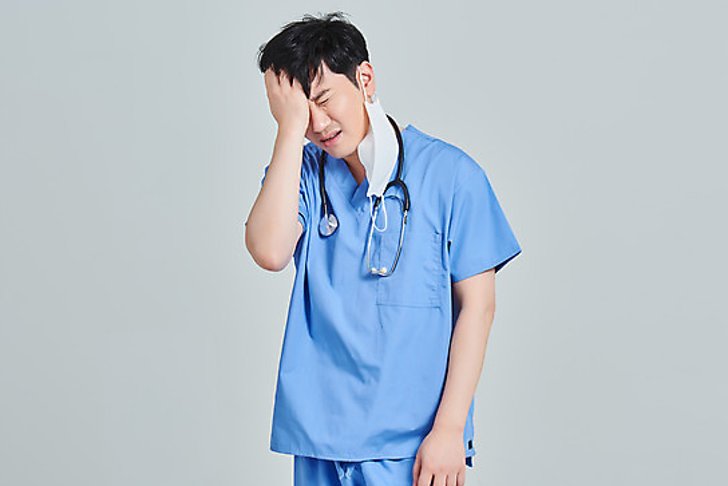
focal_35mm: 108
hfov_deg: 18.9
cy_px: 258
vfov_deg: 12.7
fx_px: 2184
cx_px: 337
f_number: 14
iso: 100
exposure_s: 1/125
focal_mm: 98
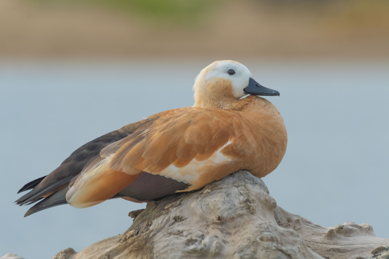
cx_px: 194
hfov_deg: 2.7
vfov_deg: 1.8
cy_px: 130
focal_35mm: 750
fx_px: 8104
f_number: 8
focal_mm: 500
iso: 400
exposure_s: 1/500
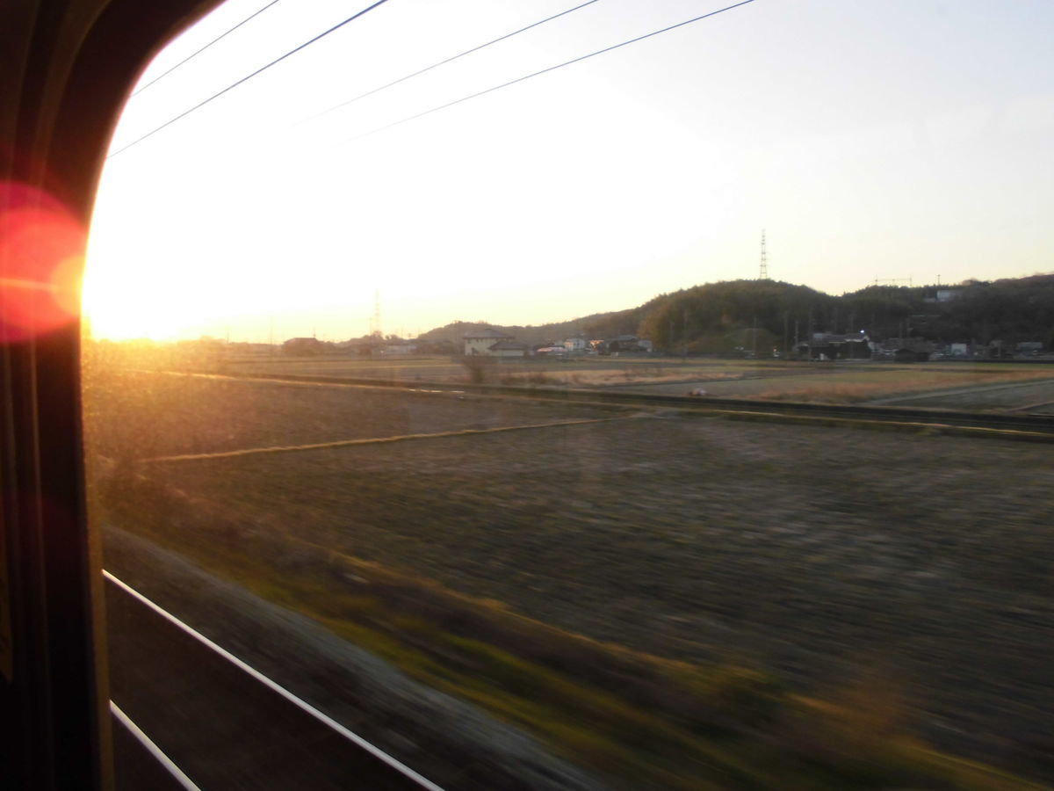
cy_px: 396
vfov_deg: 53.1
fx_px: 792
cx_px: 527
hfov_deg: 67.3
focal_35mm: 26
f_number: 3.5
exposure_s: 1/80
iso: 100
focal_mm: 4.6
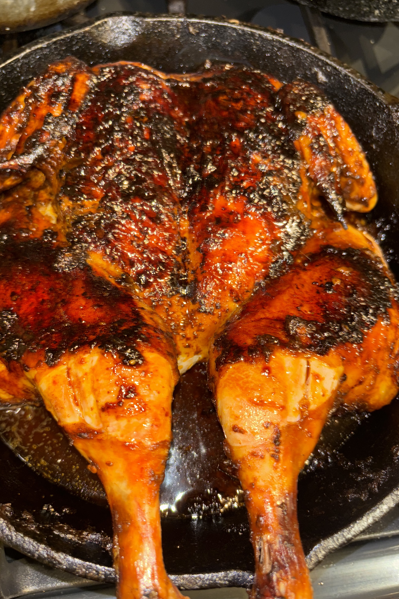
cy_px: 302
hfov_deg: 46.4
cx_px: 184
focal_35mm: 28
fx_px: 465
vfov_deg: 65.5
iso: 40
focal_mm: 5.96
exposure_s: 1/6
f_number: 1.6
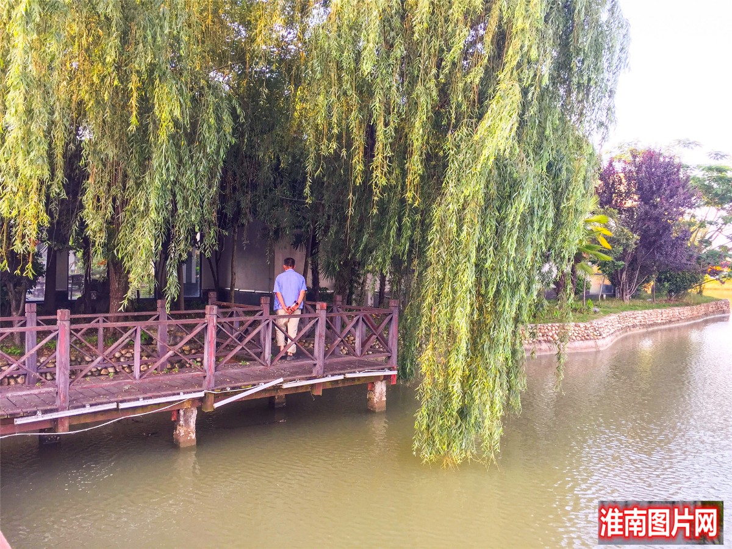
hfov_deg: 61.7
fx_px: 613
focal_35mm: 29
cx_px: 366
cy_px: 274
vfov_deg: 48.2
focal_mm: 4.15
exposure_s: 1/100
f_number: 2.2
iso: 40
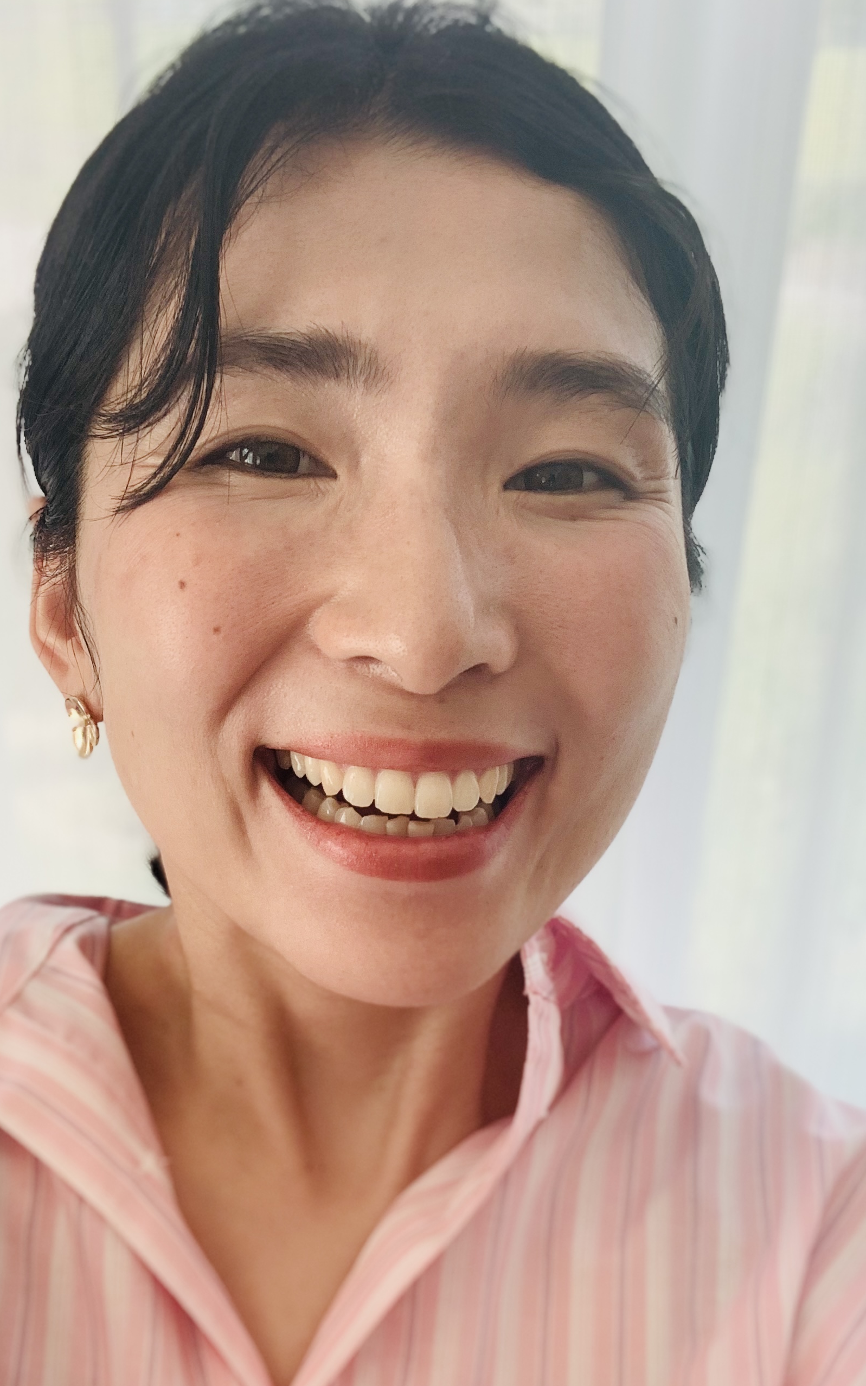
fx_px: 1548
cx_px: 409
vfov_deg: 47.9
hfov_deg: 31.2
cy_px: 829
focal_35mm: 41
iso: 32
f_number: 2.2
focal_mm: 2.87
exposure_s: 1/121
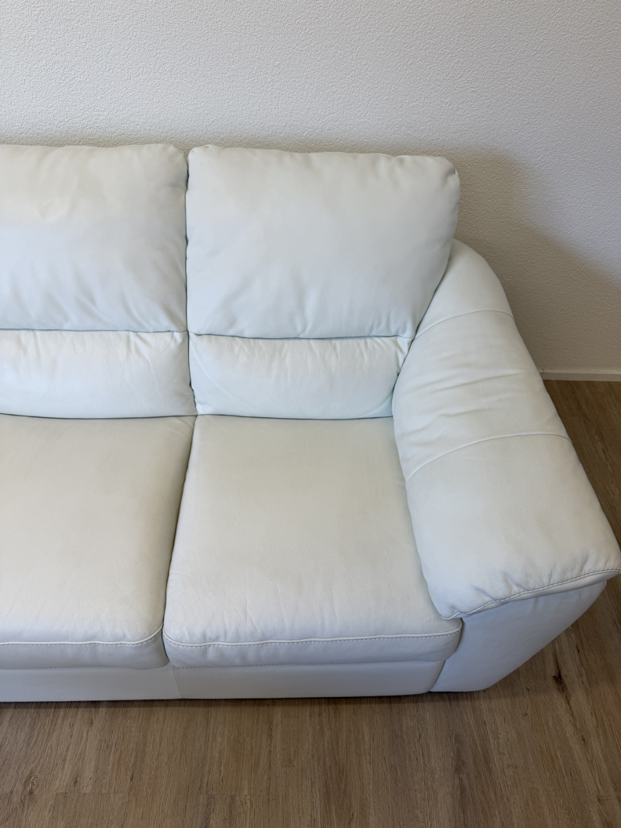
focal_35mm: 24
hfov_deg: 56.8
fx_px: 574
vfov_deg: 71.6
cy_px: 414
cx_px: 310
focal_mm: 6.8
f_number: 1.8
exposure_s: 1/127
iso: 50
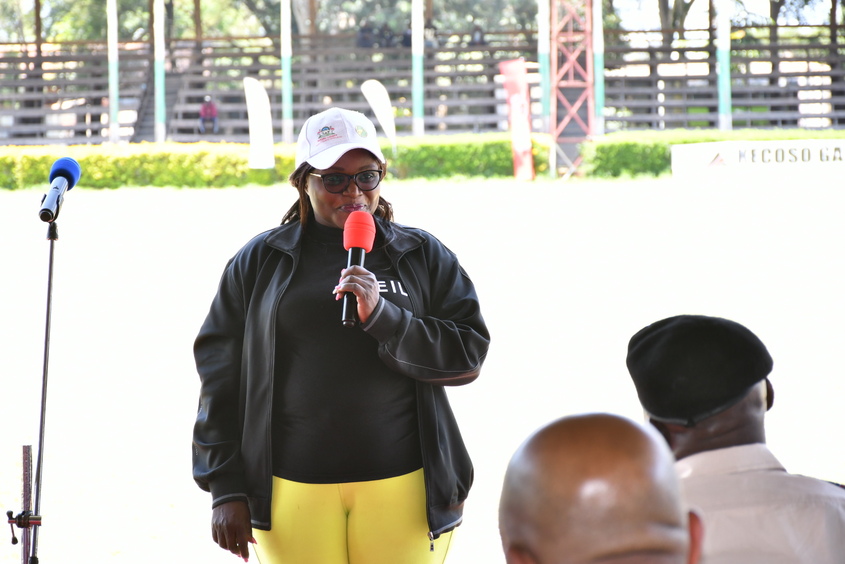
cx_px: 422
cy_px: 282
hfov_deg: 16.1
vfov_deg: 10.8
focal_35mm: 127
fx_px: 2981
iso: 320
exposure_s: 1/60
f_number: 6.3
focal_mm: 85
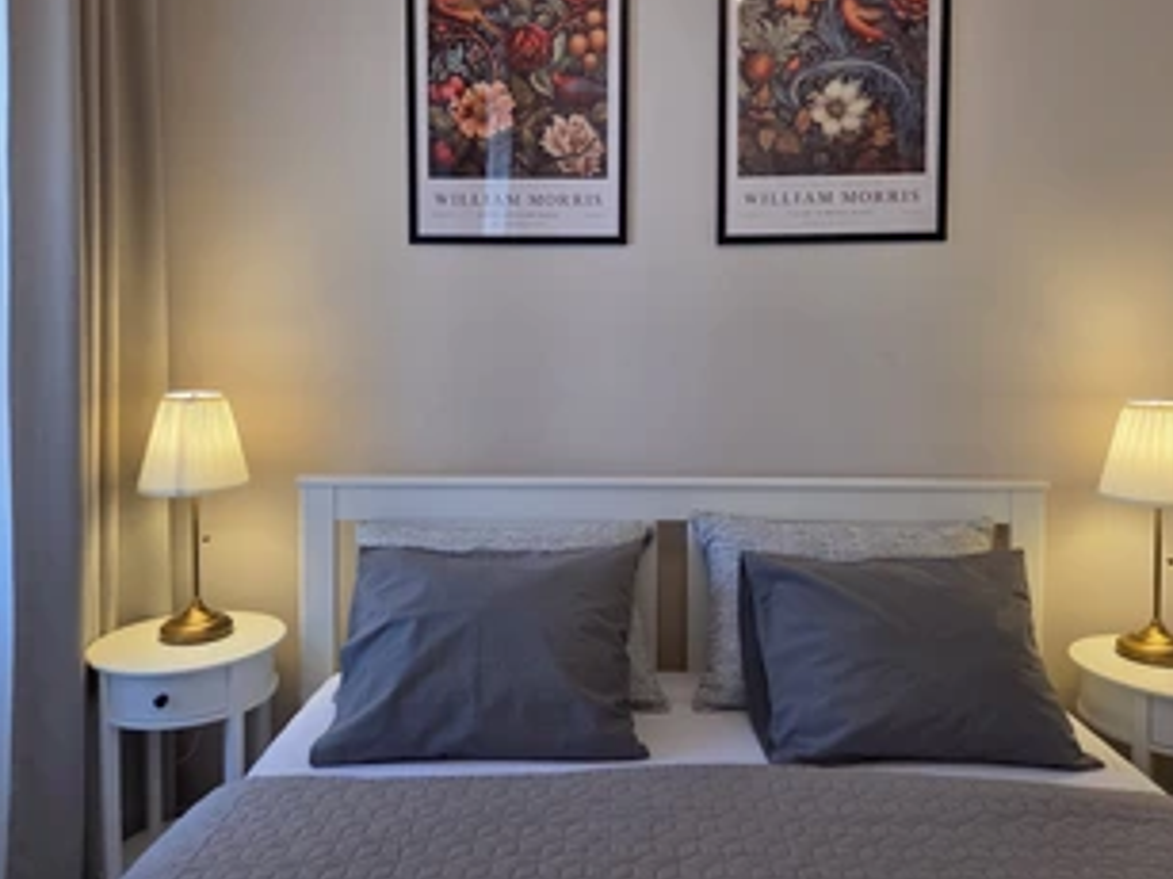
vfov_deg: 51.2
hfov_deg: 65.3
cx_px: 630
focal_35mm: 27
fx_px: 915
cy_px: 394
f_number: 1.8
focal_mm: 5.4
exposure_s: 1/180
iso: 160
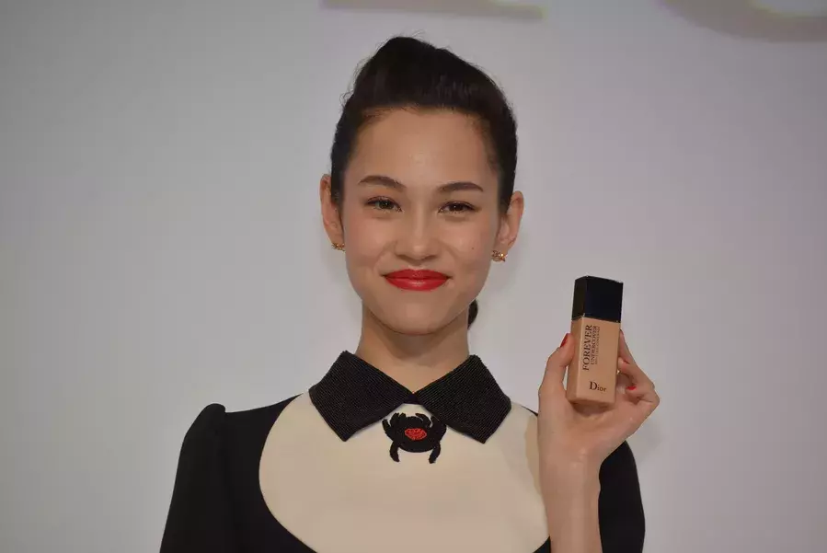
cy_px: 276
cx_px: 414
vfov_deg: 4.7
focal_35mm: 292
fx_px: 6725
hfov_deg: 7.0
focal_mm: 195
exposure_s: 1/80
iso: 200
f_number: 5
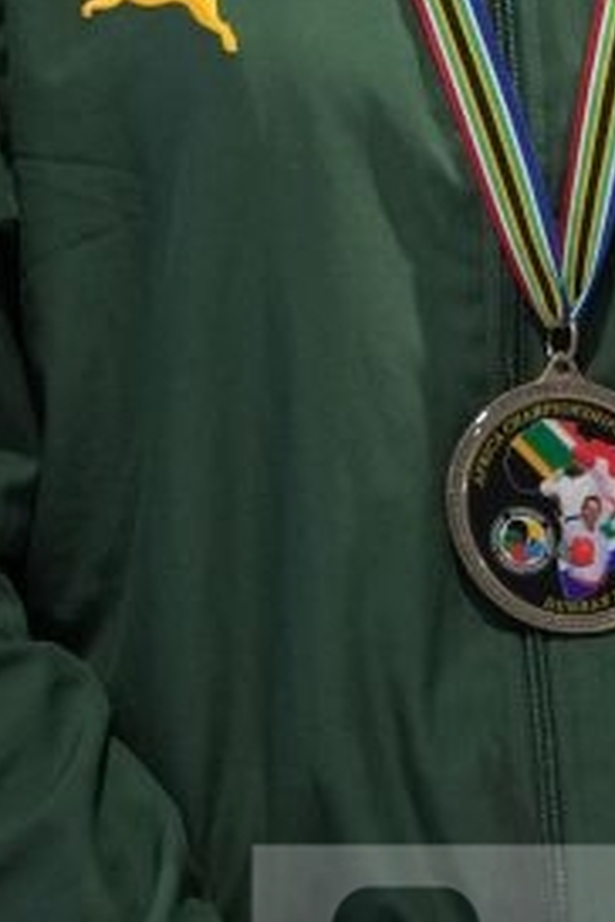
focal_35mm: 879
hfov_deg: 1.6
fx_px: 22523
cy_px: -47
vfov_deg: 2.3
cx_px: 568
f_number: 2.8
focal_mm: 200
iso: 3200
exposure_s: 1/250
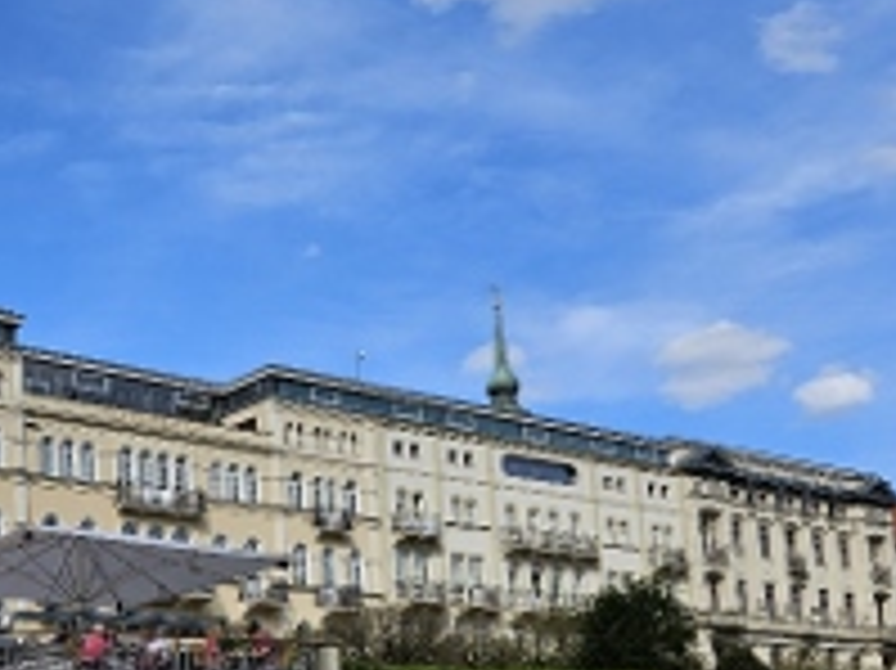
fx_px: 1423
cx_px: 97
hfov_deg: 33.2
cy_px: 594
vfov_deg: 25.8
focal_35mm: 55
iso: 25
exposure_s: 1/1402
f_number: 1.8
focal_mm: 5.4
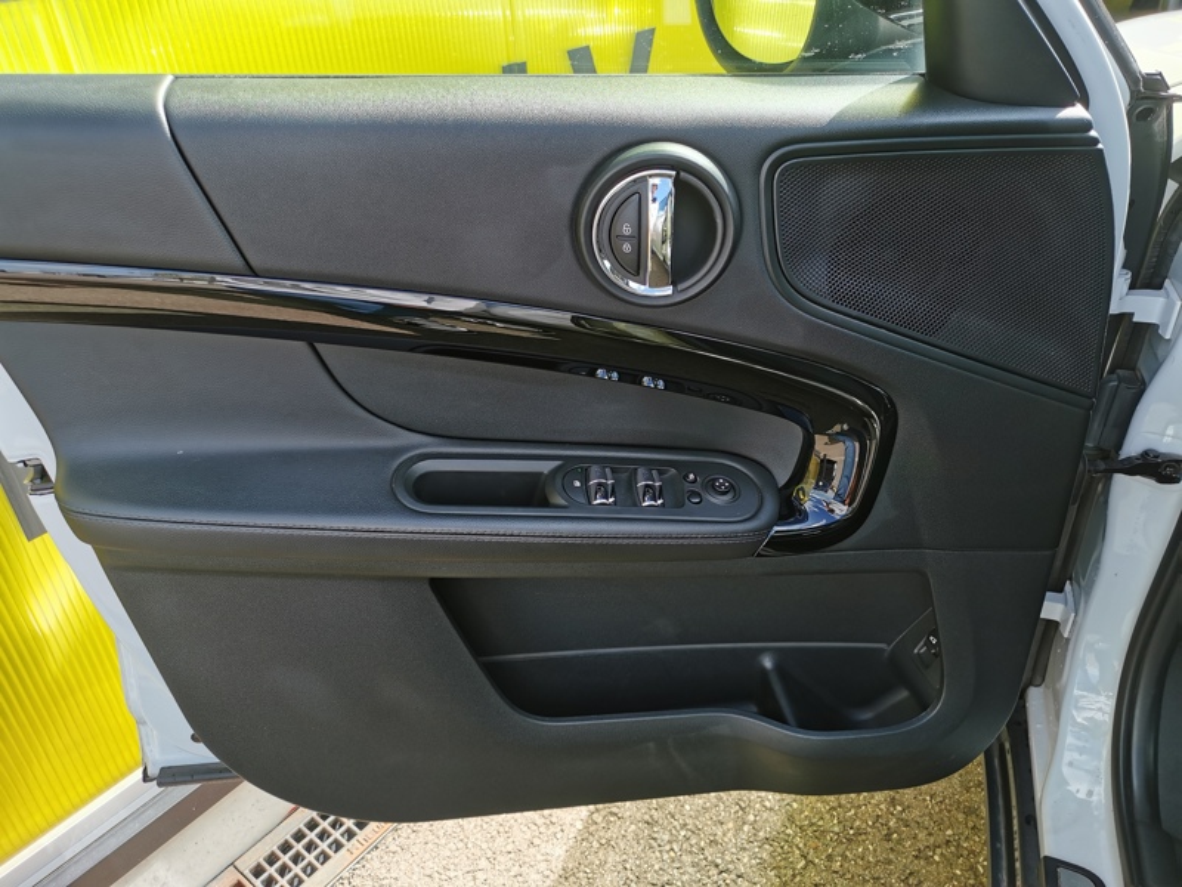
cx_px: 591
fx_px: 922
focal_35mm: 27
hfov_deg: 65.3
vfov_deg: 51.4
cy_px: 444
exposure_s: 1/469
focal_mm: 5.58
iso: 50
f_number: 1.8
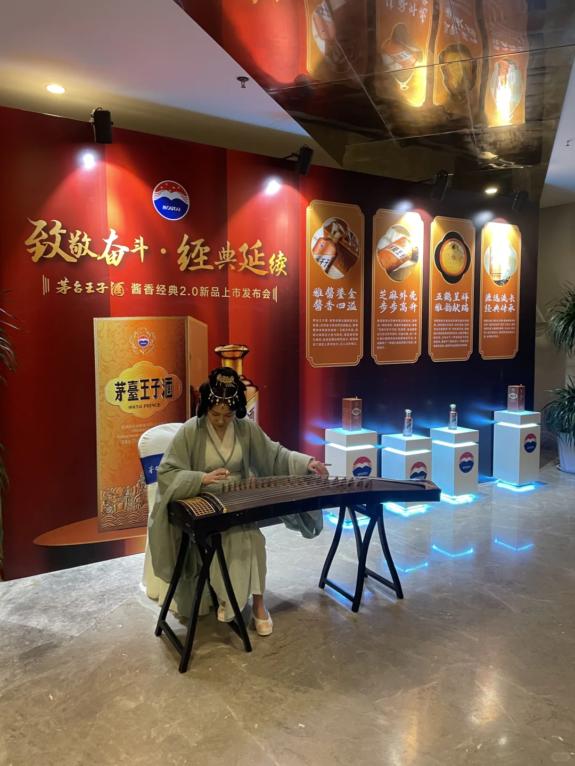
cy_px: 383
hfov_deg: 53.1
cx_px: 288
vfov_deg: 67.3
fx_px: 576
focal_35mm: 26
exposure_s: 1/50
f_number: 1.6
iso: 250
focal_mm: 4.2
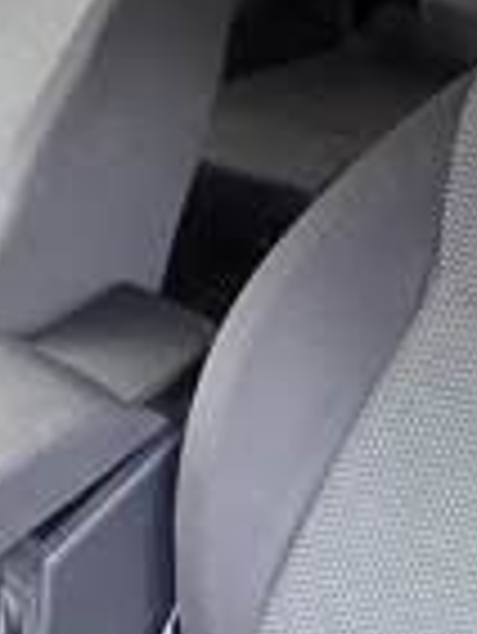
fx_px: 1247
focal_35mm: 68
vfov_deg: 28.5
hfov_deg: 21.2
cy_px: 274
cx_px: 423
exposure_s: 1/50
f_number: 1.7
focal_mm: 5.31
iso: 1183
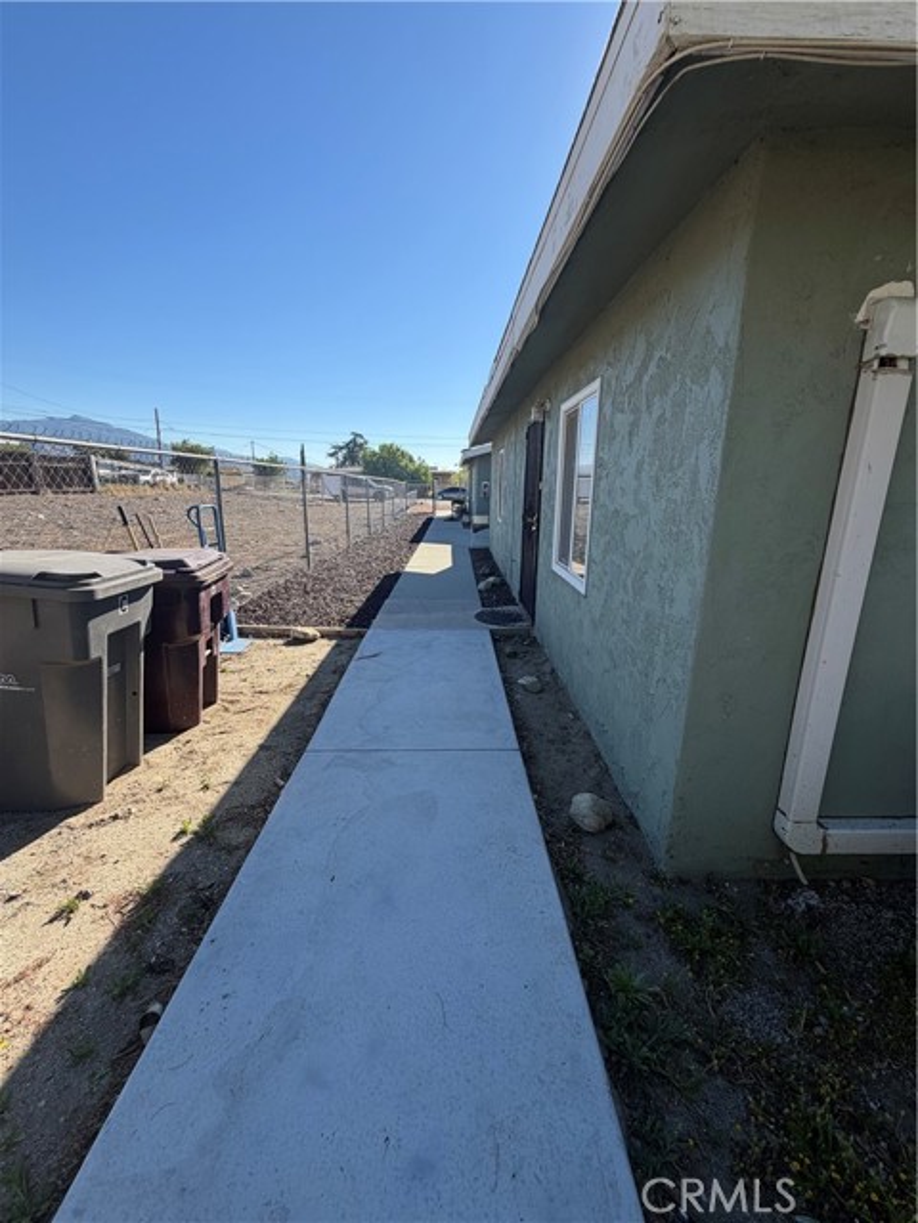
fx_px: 495
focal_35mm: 14
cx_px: 459
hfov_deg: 85.7
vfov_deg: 102.1
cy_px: 612
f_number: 2.2
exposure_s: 1/770
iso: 32
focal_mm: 2.22
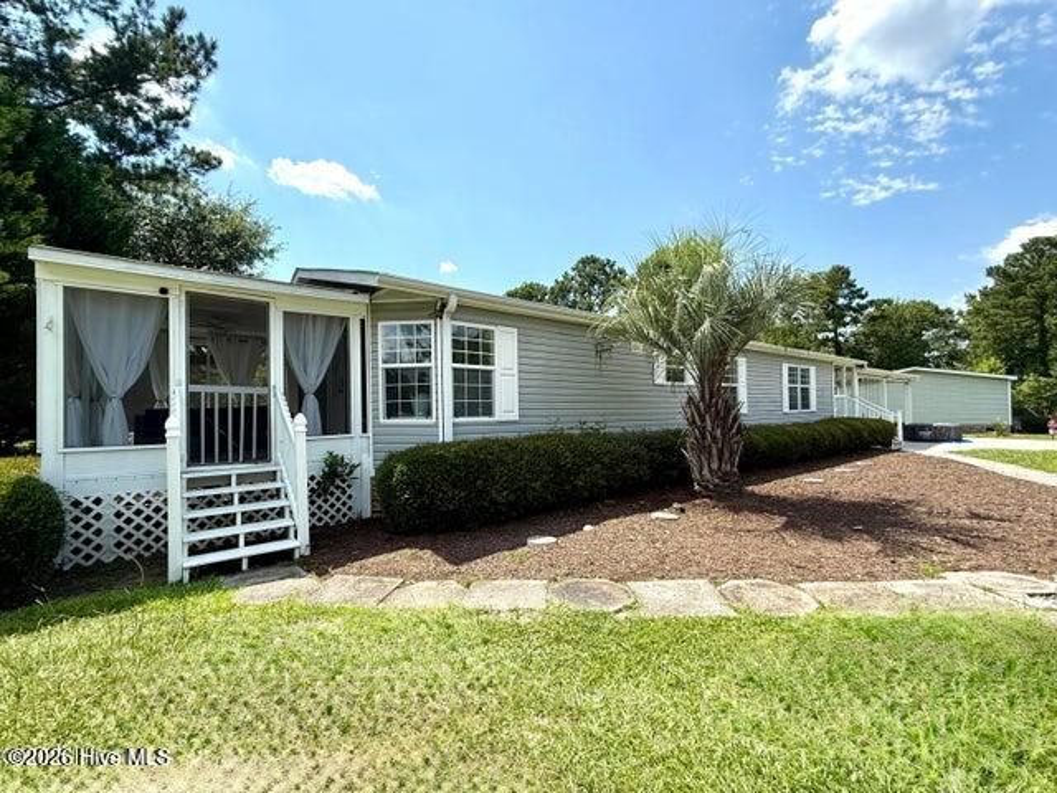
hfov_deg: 102.1
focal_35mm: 14
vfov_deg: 85.7
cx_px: 528
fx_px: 427
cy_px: 396
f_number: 2.2
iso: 50
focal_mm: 2.22
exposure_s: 1/1572
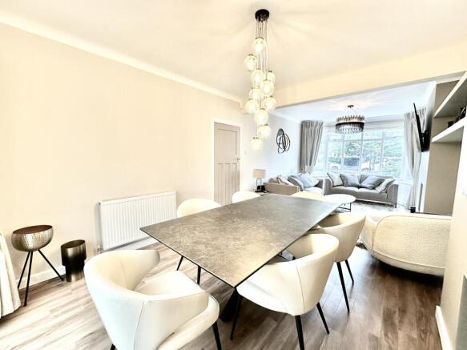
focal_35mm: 14
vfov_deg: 85.7
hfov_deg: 102.1
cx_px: 234
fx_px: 189
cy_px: 175
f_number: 2.2
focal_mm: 2.22
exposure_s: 1/100
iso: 100
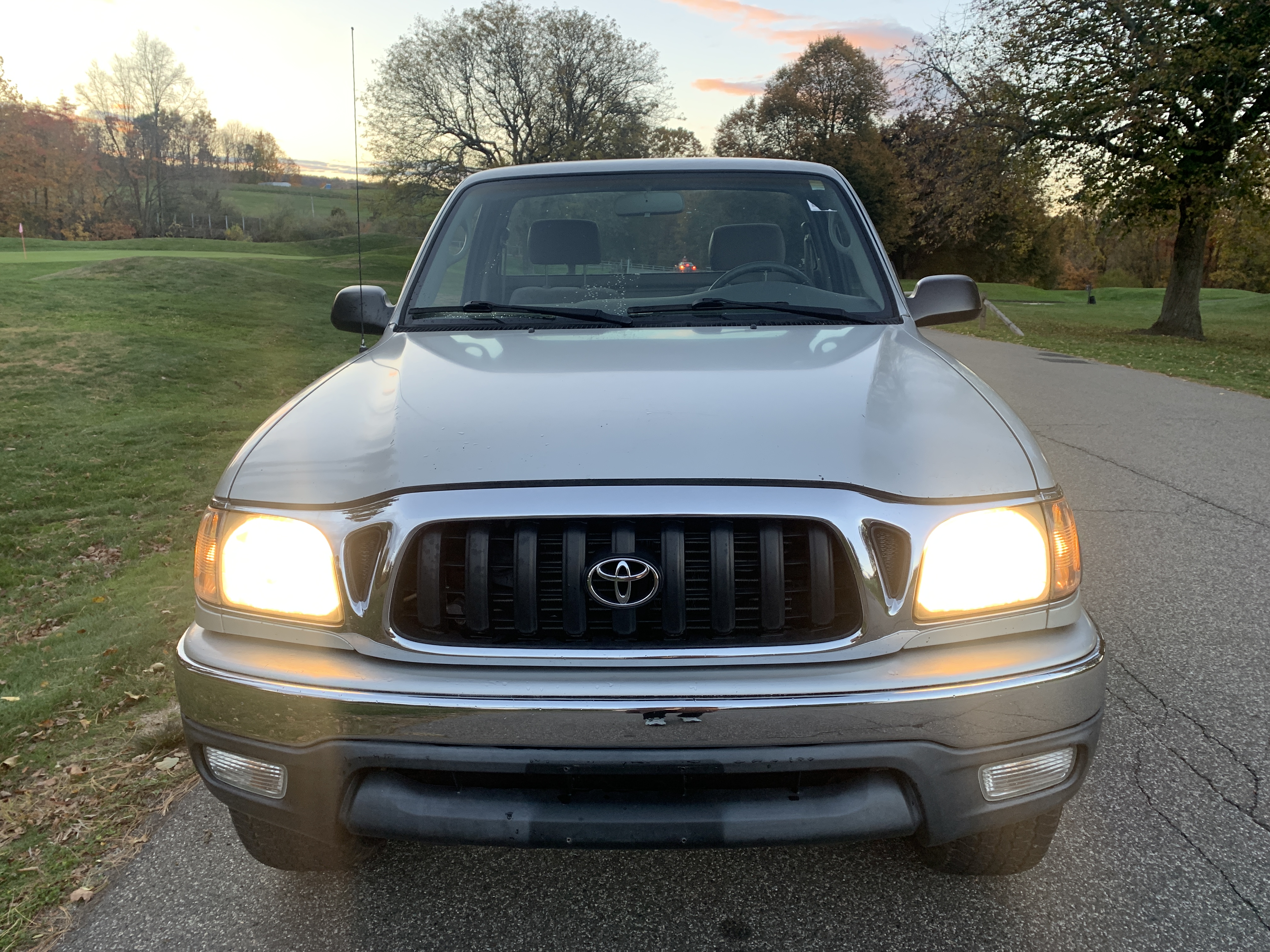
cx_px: 635
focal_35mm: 26
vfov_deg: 53.1
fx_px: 954
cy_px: 476
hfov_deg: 67.3
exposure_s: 1/121
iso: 80
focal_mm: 4.25
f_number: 1.8
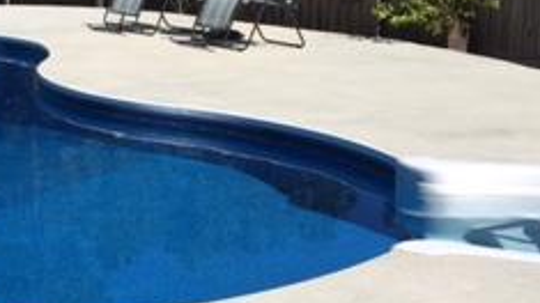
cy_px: 73
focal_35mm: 86
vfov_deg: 14.0
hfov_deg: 24.0
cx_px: 44
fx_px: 1231
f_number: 2.2
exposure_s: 1/2639
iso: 32
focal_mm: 4.15
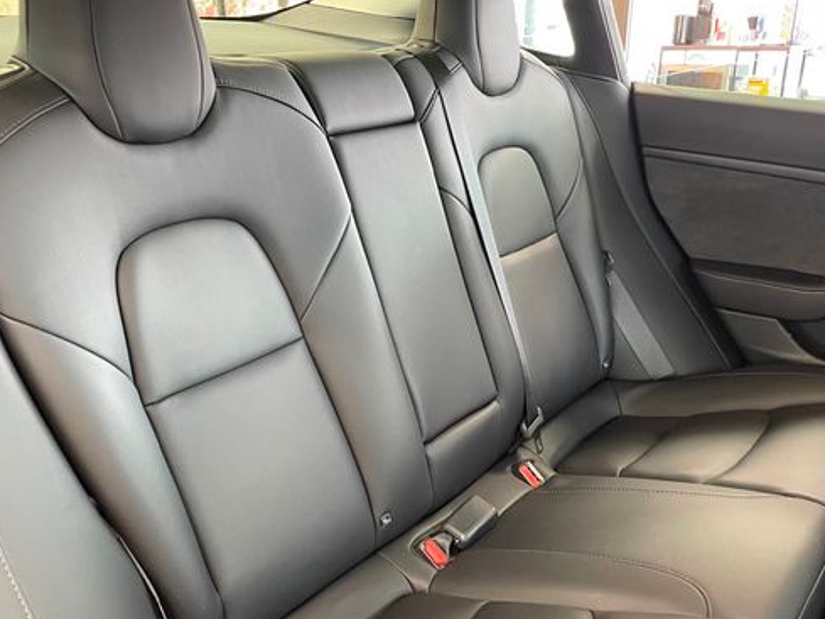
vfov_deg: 41.5
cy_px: 383
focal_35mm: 34
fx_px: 811
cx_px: 425
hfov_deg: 53.9
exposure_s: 1/40
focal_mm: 4.2
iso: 320
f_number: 1.6
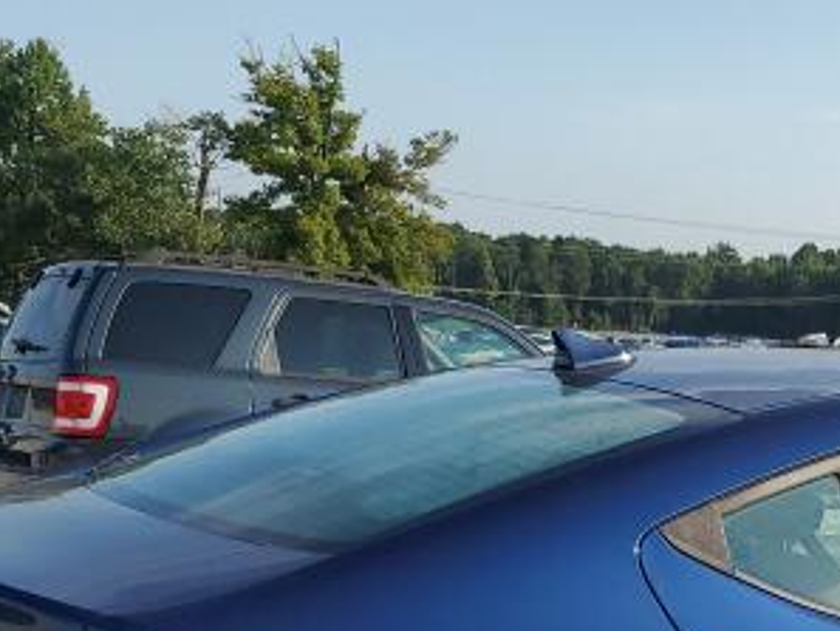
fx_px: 1699
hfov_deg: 26.5
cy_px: 840
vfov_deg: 19.3
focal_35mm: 70
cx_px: 815
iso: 50
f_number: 1.5
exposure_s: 1/2500
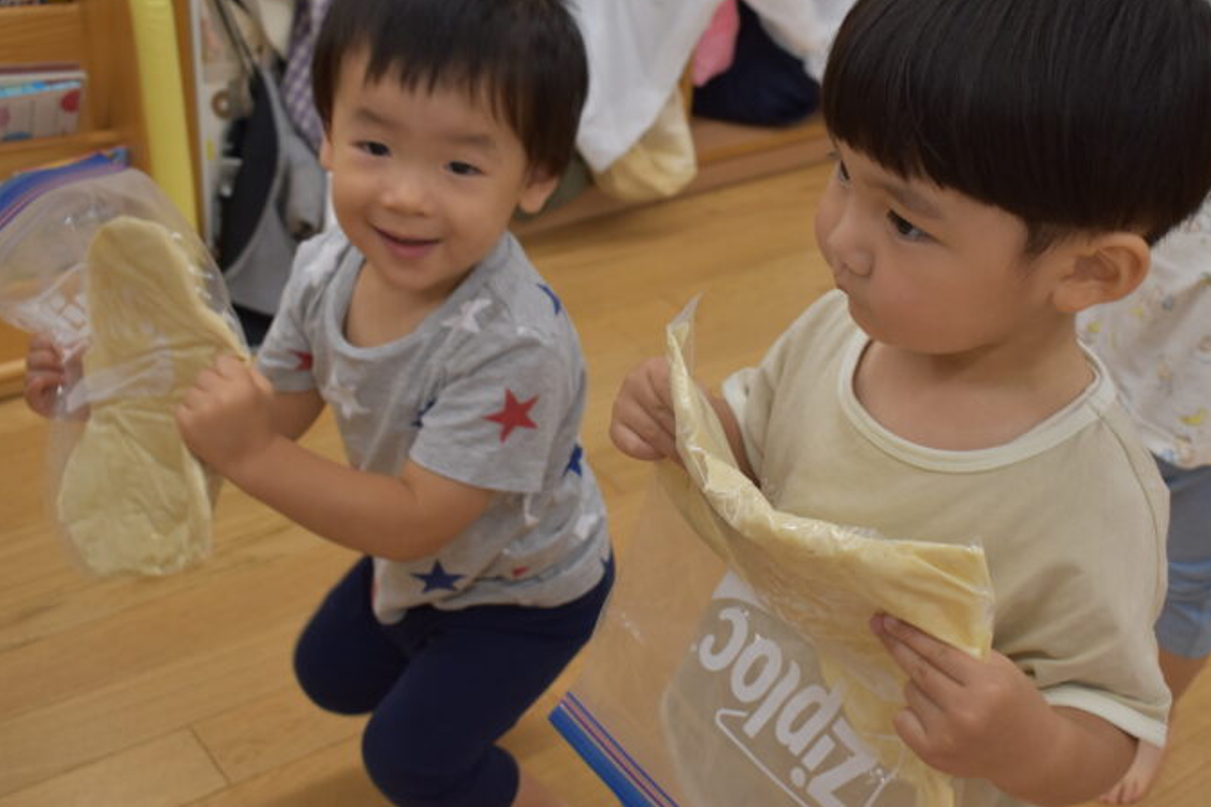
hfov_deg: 39.9
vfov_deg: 27.2
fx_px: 1667
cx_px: 683
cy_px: 390
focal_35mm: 50
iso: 400
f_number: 5.6
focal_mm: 29
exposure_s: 1/125
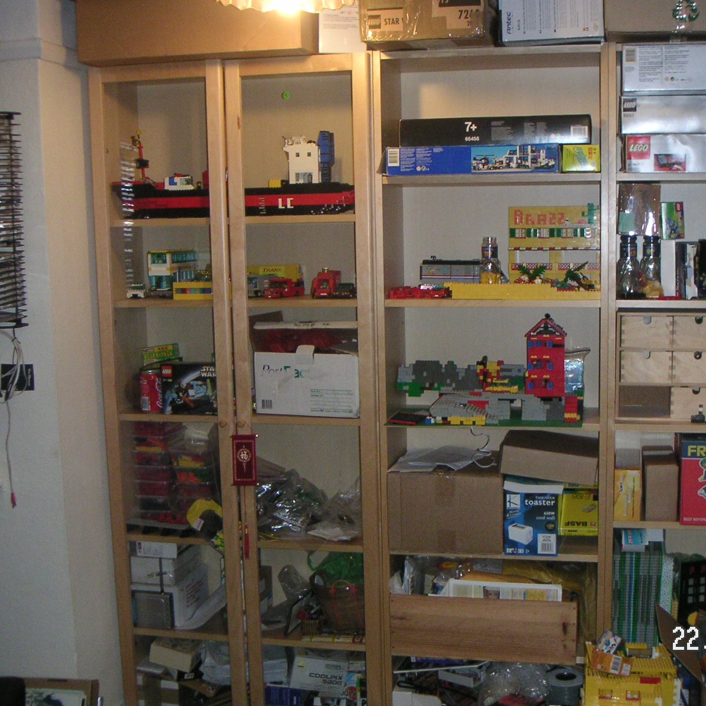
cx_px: 420
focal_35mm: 45
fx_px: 1038
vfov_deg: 37.6
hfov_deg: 37.4
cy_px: 353
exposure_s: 1/45
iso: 160
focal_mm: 6
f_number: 2.8
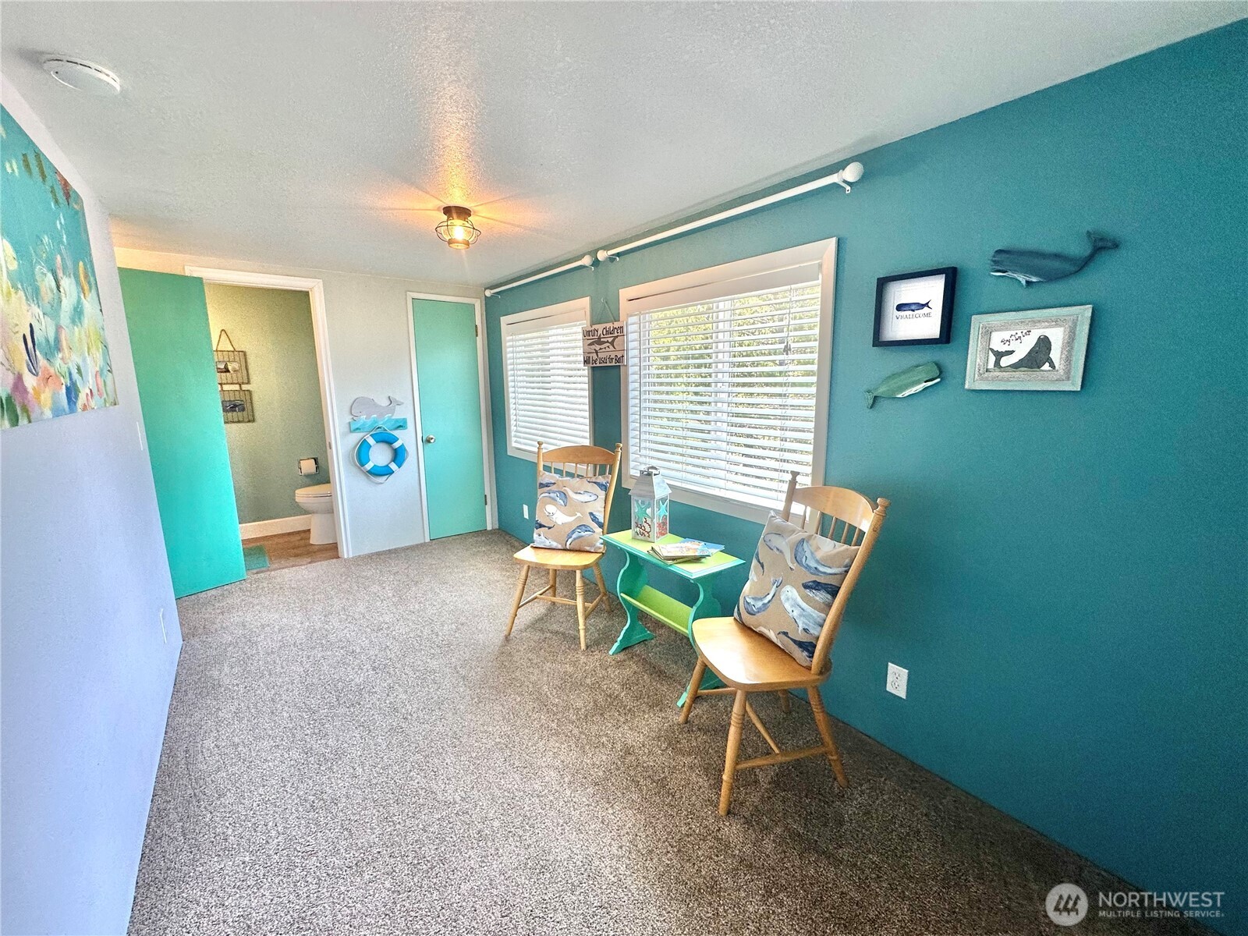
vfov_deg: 85.7
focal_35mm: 14
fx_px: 505
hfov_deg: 102.1
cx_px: 624
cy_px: 468
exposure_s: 1/120
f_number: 2.2
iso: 100
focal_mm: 2.22
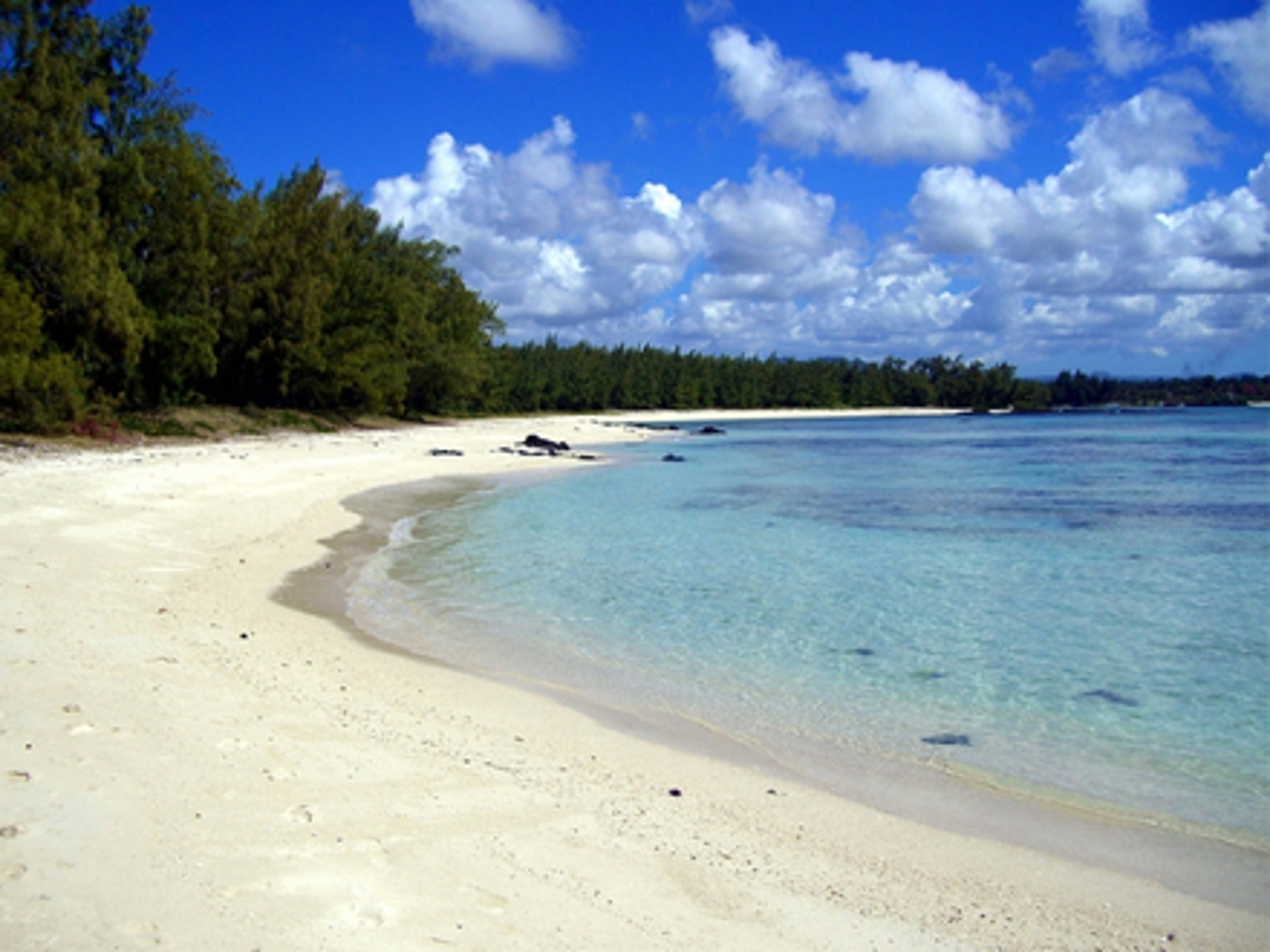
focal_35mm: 38
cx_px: 635
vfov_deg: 37.7
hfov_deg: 49.0
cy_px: 476
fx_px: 1394
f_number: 5.6
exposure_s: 1/640
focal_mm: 7.9
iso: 50
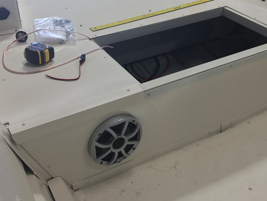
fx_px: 355
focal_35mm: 46
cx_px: 163
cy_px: 85
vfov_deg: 31.5
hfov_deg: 41.0
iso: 32
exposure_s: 1/60
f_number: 1.8
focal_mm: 3.99
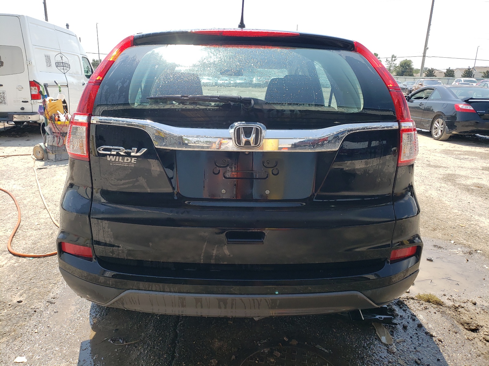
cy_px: 183
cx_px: 244
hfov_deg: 67.3
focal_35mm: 26
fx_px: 367
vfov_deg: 53.1
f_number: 1.5
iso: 50
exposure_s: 1/1250
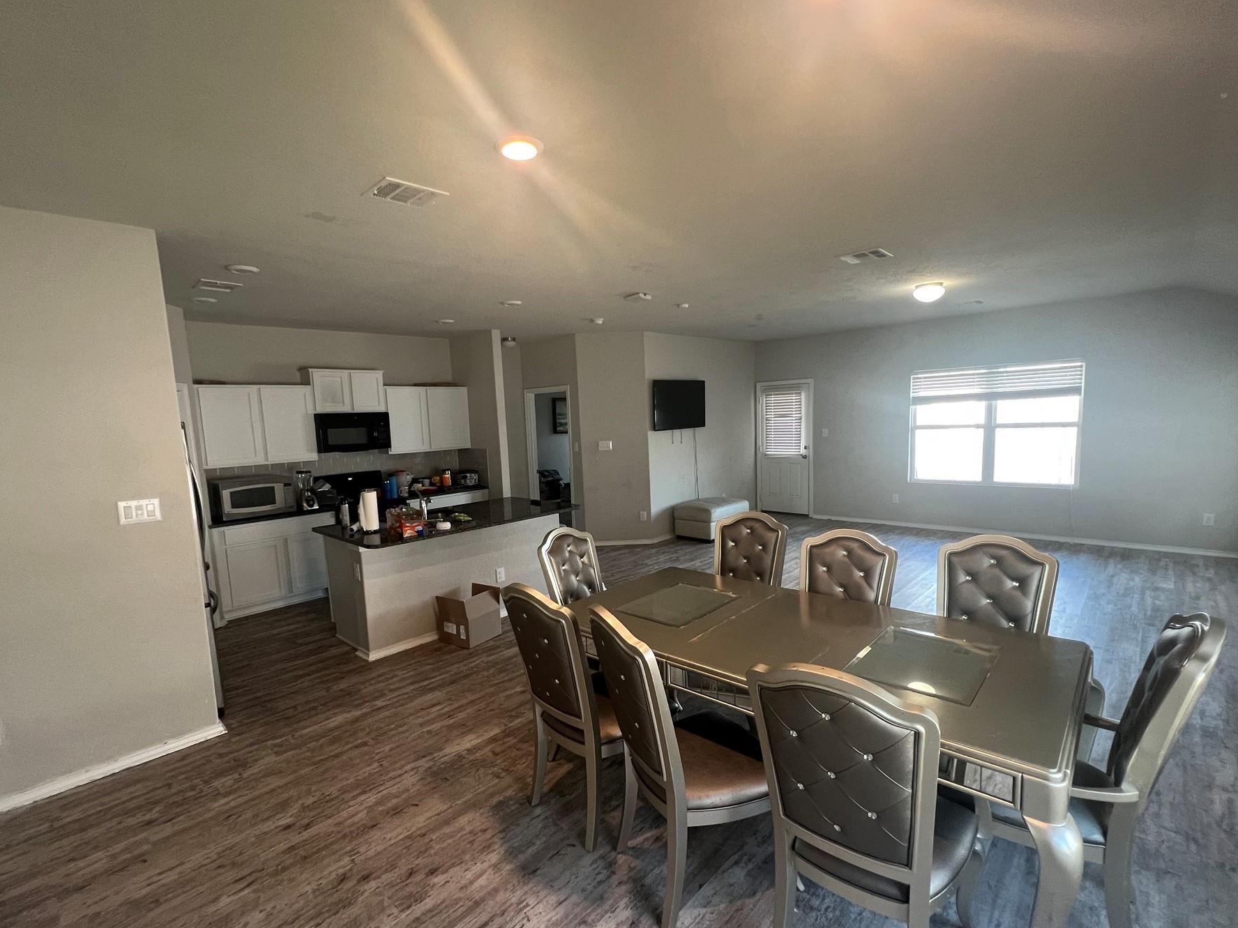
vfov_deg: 81.7
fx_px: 536
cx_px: 605
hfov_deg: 98.2
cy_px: 482
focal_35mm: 15
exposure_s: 1/60
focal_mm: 1.57
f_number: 1.8
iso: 200
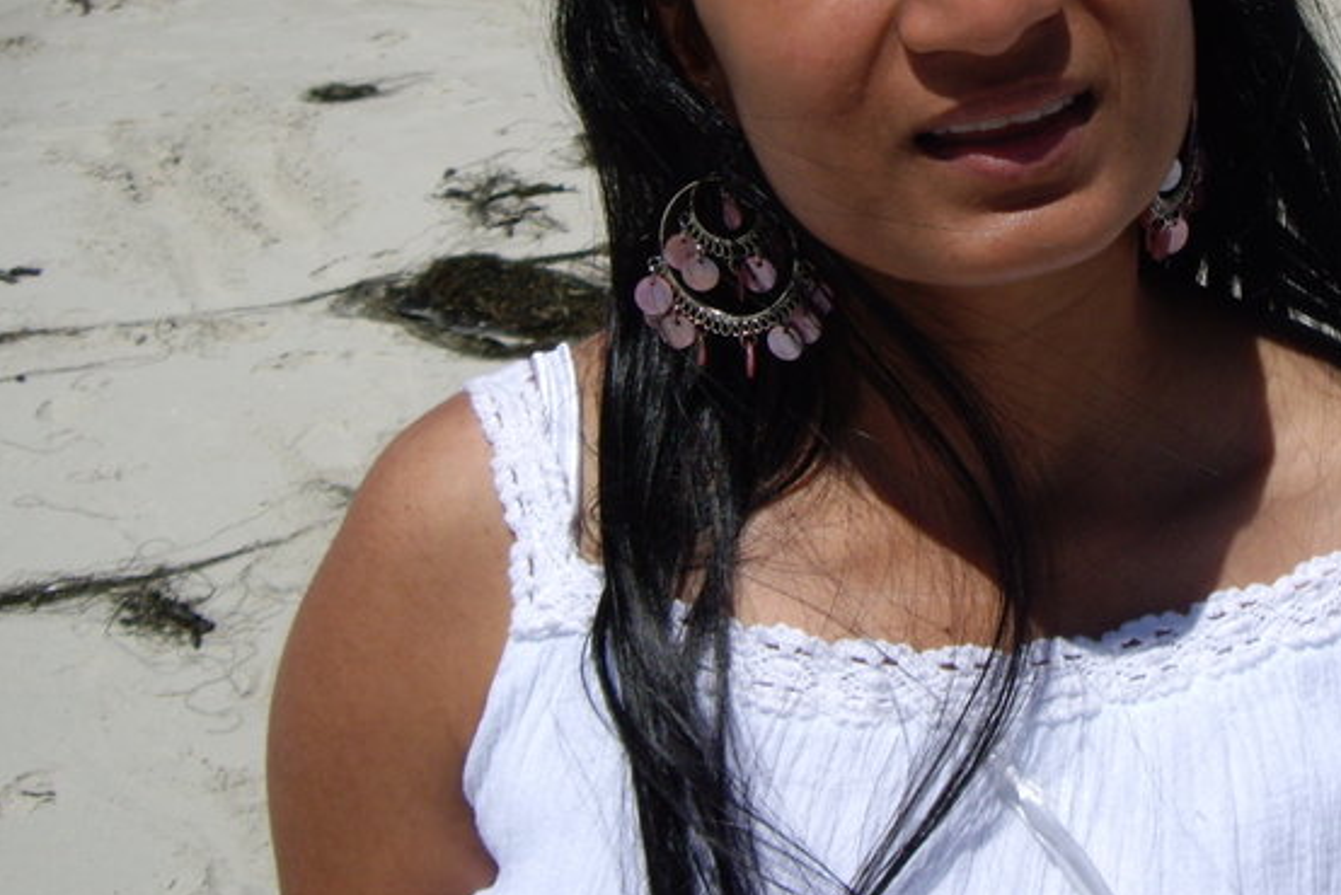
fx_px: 2721
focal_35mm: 73
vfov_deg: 18.4
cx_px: 1043
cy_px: 114
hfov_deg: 27.2
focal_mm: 6.2
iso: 50
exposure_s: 1/1000
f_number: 4.3
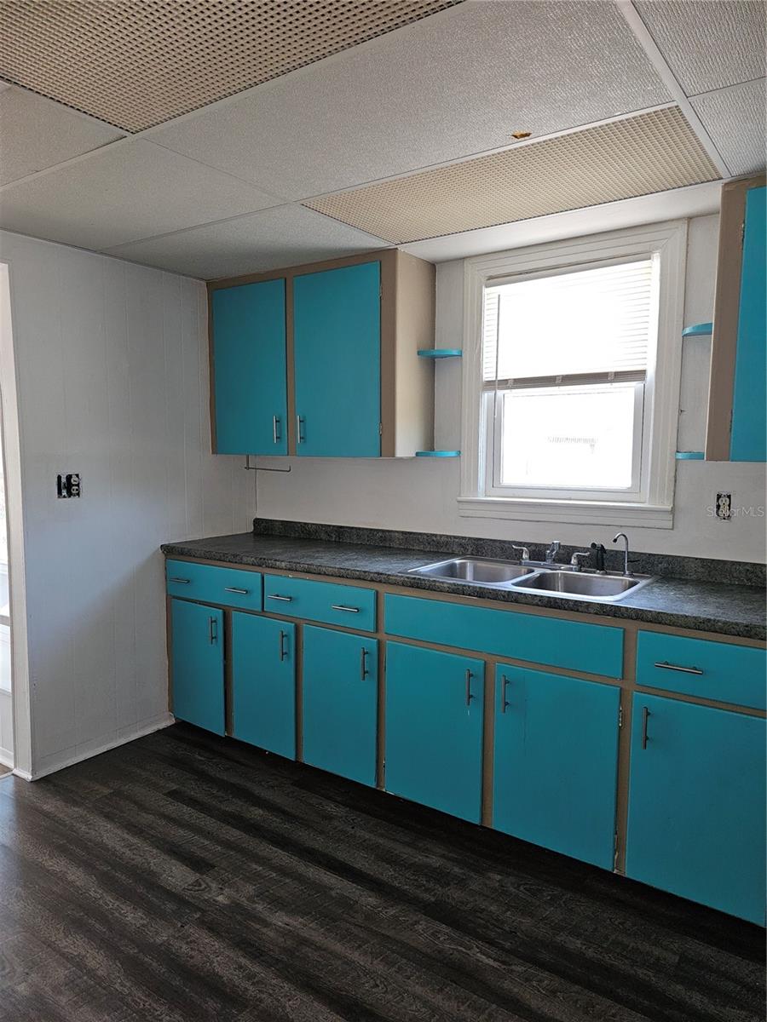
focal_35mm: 23
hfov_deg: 58.9
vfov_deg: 73.9
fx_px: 679
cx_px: 384
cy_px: 511
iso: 125
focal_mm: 6.3
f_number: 1.7
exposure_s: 1/40
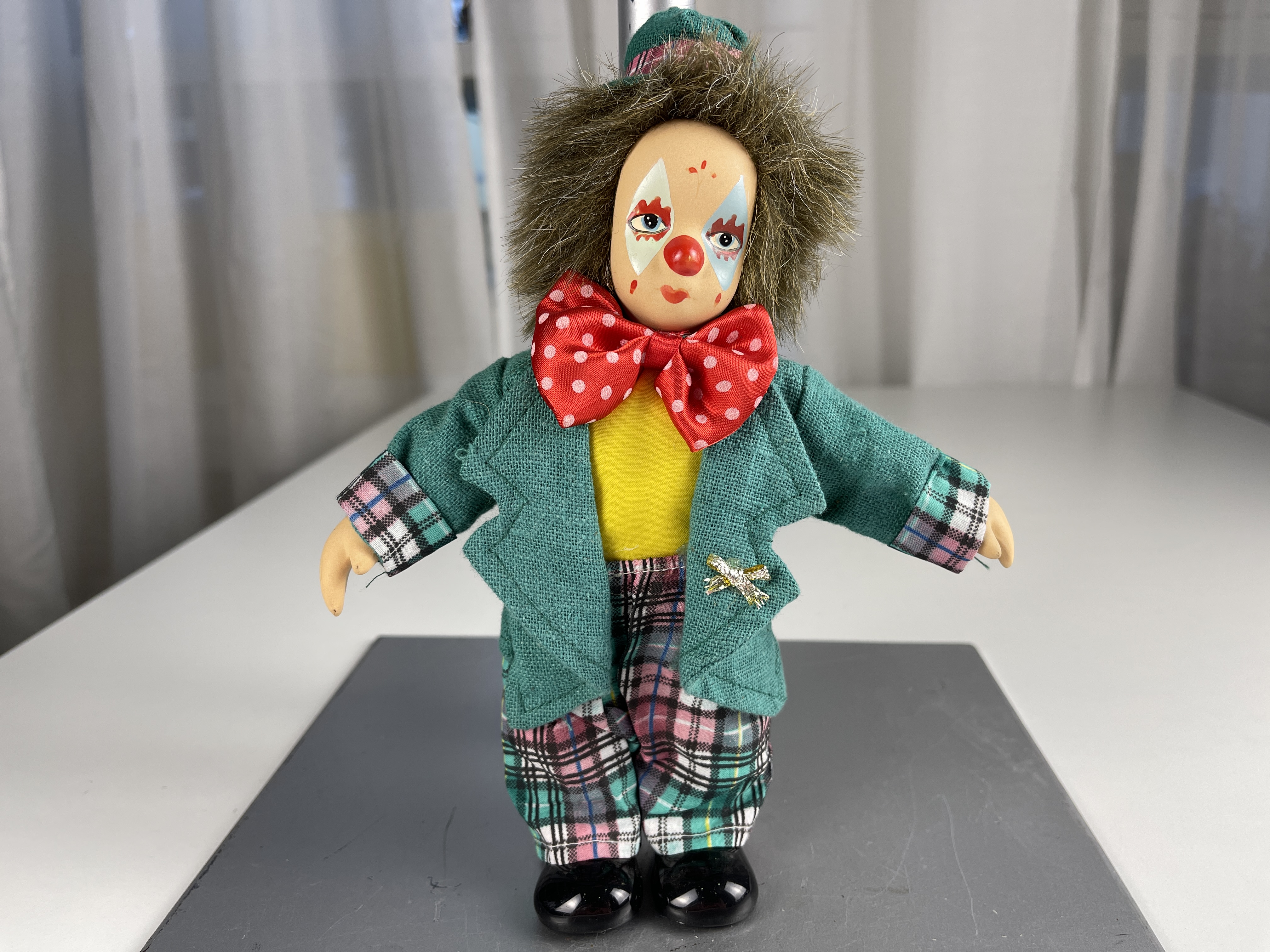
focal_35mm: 25
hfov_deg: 69.4
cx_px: 635
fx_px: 917
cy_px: 476
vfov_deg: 54.9
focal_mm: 5.1
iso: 40
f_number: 1.6
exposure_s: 1/100
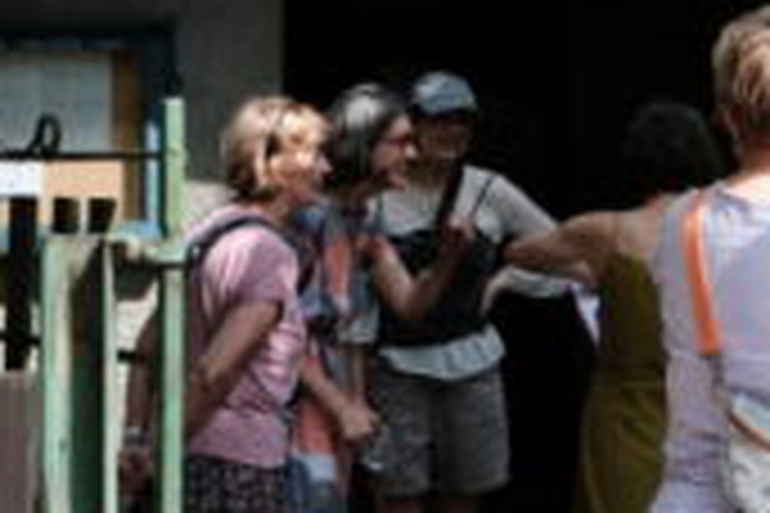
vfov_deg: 13.8
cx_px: 459
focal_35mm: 95
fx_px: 2032
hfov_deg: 21.4
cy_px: -184
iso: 320
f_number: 5.6
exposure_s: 1/340
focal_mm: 18
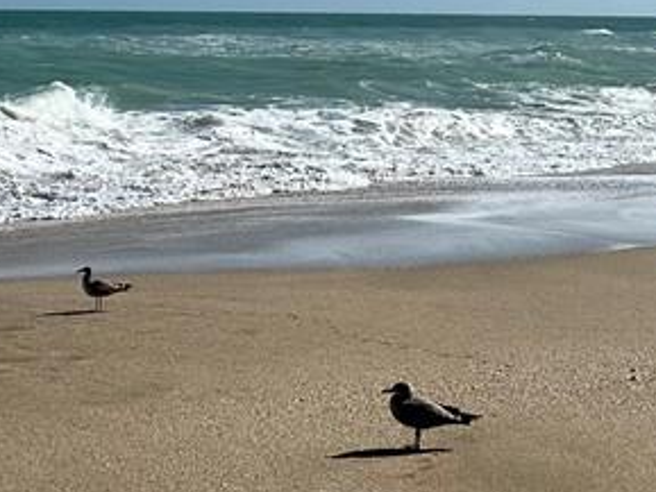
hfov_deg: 22.7
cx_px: 145
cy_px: -52
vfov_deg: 16.8
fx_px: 1611
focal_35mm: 85
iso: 80
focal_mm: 6.86
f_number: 1.78
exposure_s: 1/13699
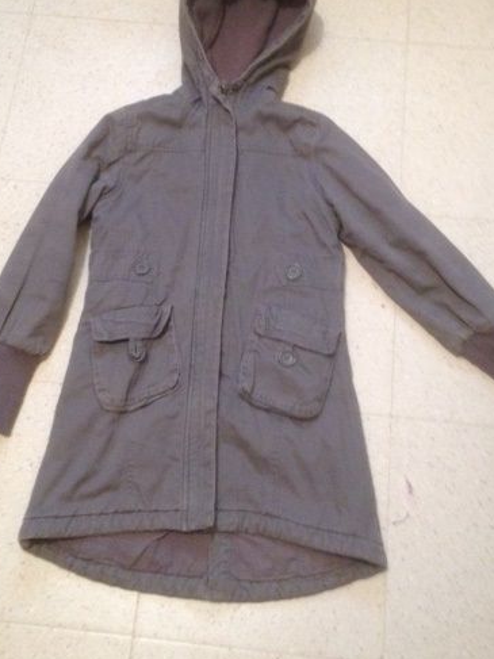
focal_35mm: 46
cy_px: 298
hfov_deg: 31.5
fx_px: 876
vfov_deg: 41.2
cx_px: 240
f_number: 2.4
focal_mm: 4.28
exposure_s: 1/17
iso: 320
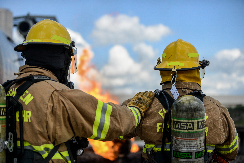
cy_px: 82
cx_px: 122
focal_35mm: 70
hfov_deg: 28.8
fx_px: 475
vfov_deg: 19.5
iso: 200
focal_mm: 70
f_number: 2.8
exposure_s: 1/3200
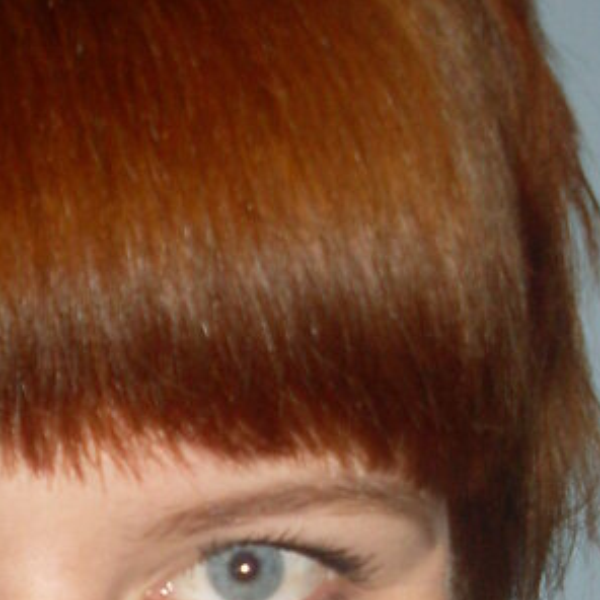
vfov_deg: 12.6
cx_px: -14
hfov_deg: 12.7
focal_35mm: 136
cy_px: 661
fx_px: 2667
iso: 100
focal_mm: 6.3
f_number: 2.8
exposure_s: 1/45
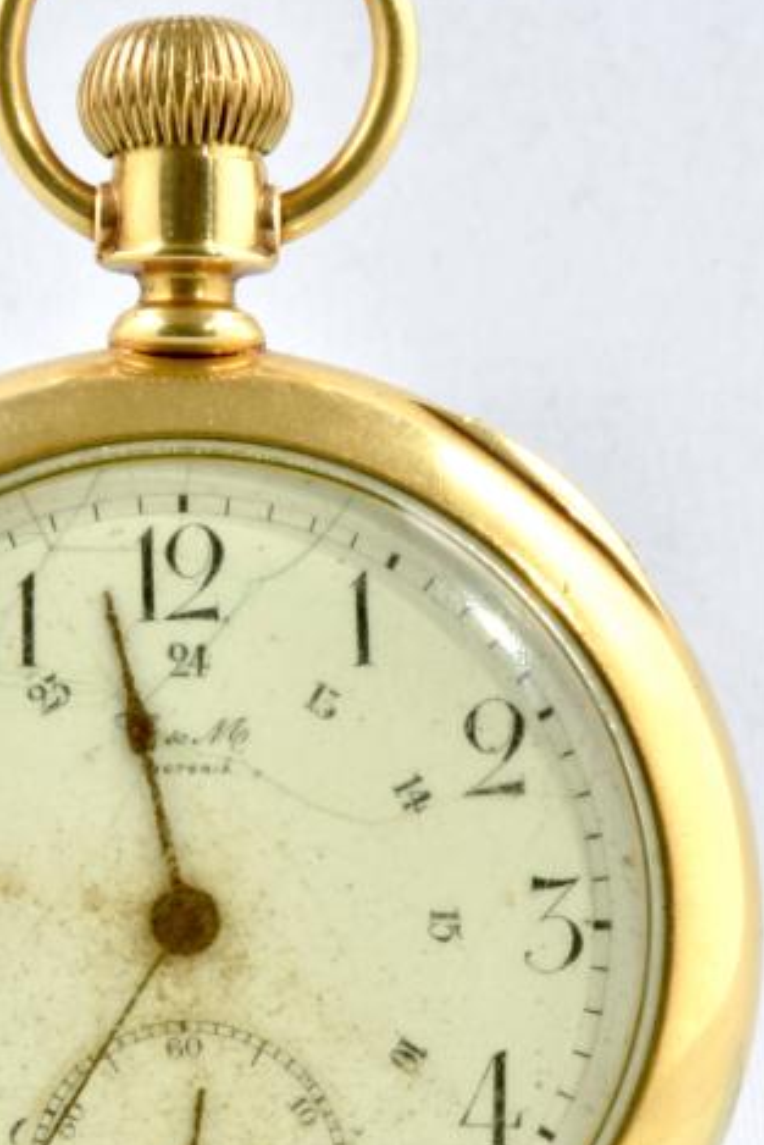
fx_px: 14949
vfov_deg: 4.4
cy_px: 935
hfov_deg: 2.9
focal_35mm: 470
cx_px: 188
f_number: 36
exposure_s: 1
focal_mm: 140
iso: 100
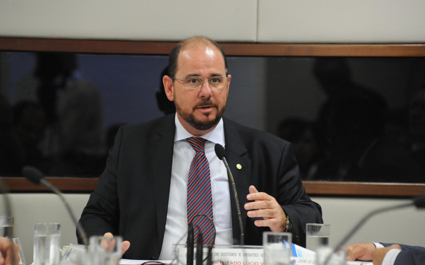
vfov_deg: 6.4
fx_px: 2374
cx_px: 212
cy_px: 134
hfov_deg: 10.2
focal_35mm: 205
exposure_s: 1/80
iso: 3200
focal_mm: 200
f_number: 6.3
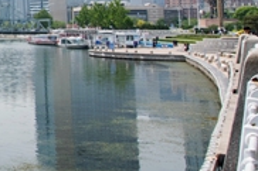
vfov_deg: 15.8
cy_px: -32
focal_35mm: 83
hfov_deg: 16.2
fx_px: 594
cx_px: -309
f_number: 14
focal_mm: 14
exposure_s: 1/100
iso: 125
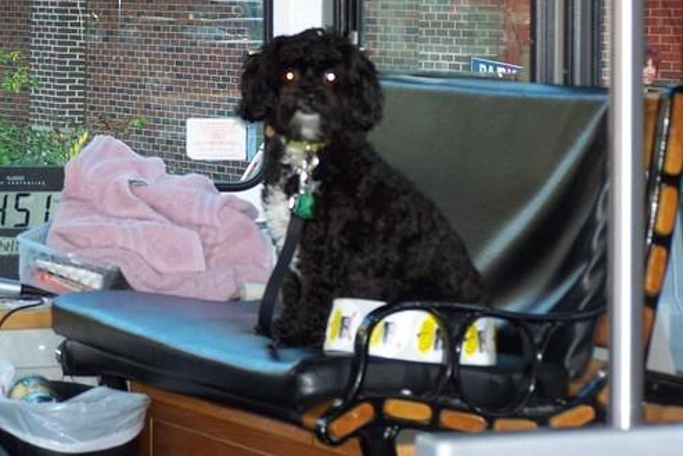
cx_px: 305
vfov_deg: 7.9
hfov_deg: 11.9
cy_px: 130
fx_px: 3283
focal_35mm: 173
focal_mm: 21.2
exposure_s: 1/100
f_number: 3.2
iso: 160
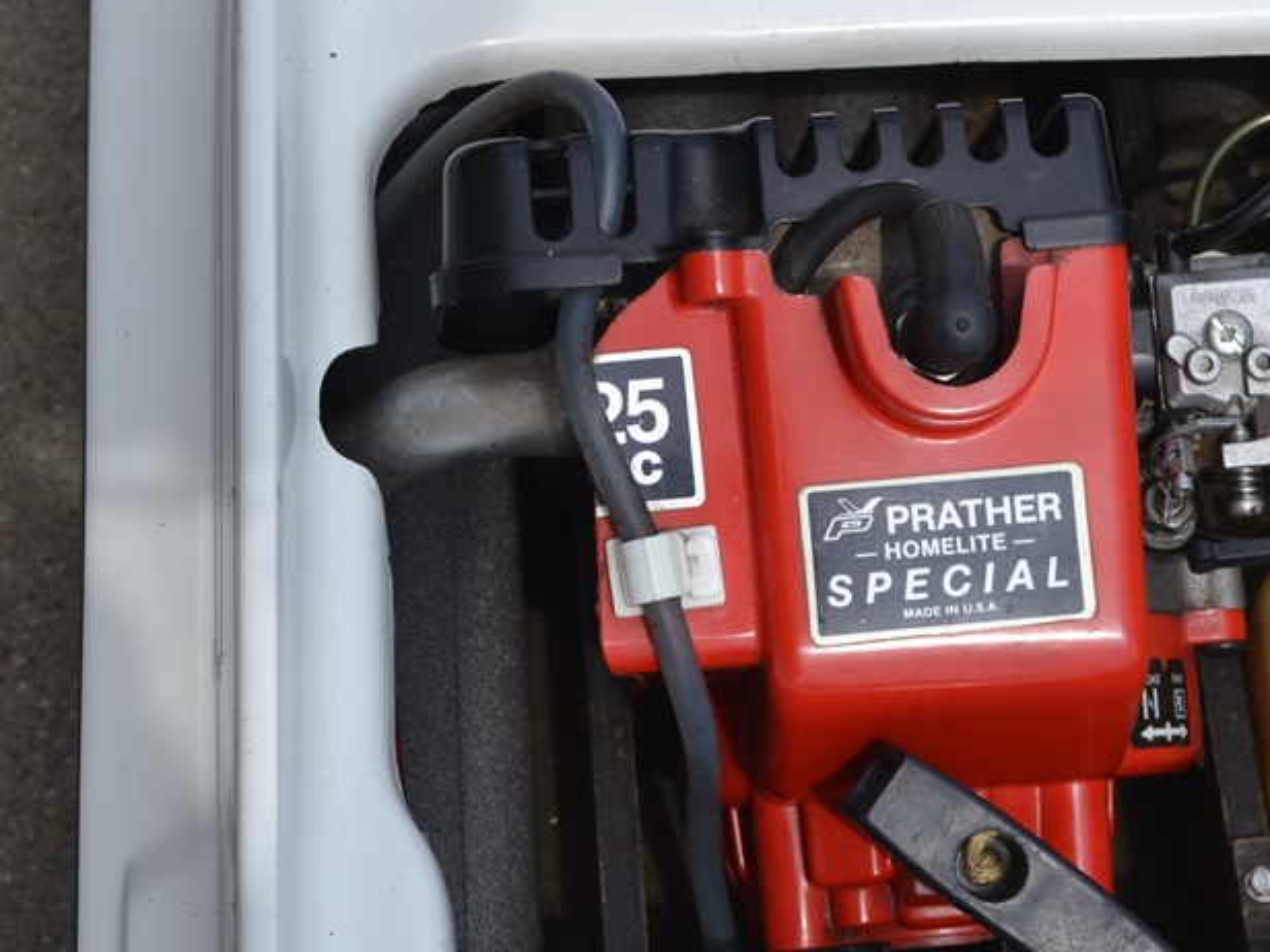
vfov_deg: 16.6
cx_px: 981
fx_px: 3265
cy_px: 535
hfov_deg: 21.8
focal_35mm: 89
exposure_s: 1/200
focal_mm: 38
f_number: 7.1
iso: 100
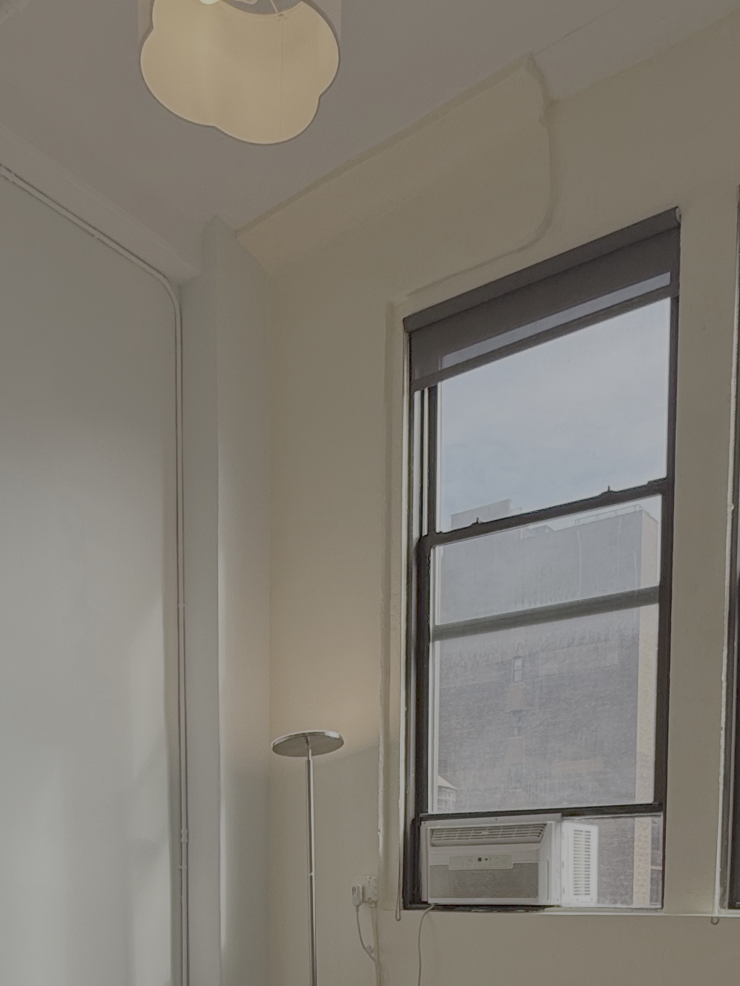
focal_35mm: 35
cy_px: 982
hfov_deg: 40.7
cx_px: 382
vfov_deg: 44.8
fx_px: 997
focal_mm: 2.22
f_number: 2.2
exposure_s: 1/312
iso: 64
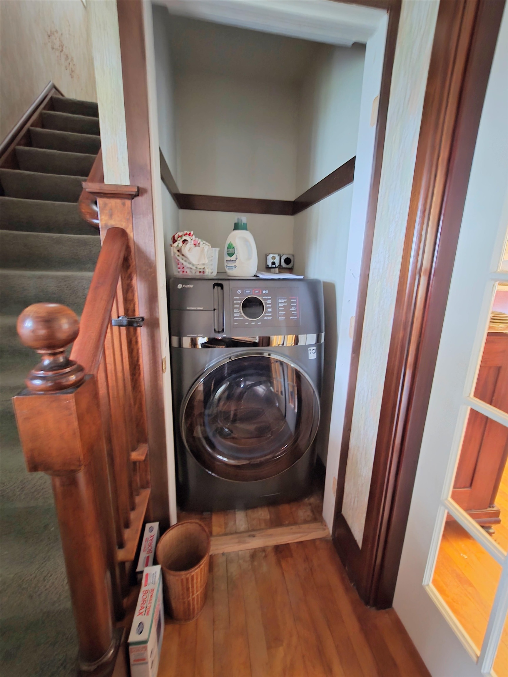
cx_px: 254
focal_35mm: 13
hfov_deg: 89.9
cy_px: 338
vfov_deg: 106.2
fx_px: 254
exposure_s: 1/8
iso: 1000
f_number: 2.2
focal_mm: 2.2
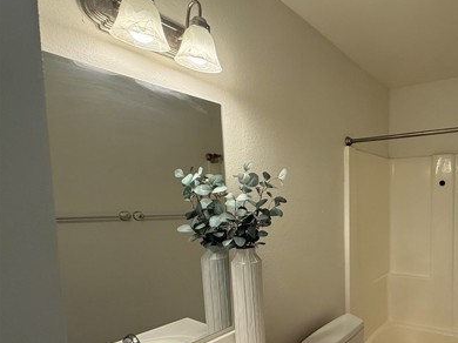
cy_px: 222
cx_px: 369
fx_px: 304
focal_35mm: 23
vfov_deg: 57.8
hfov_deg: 66.8
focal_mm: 2.22
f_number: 2.2
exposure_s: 1/120
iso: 160
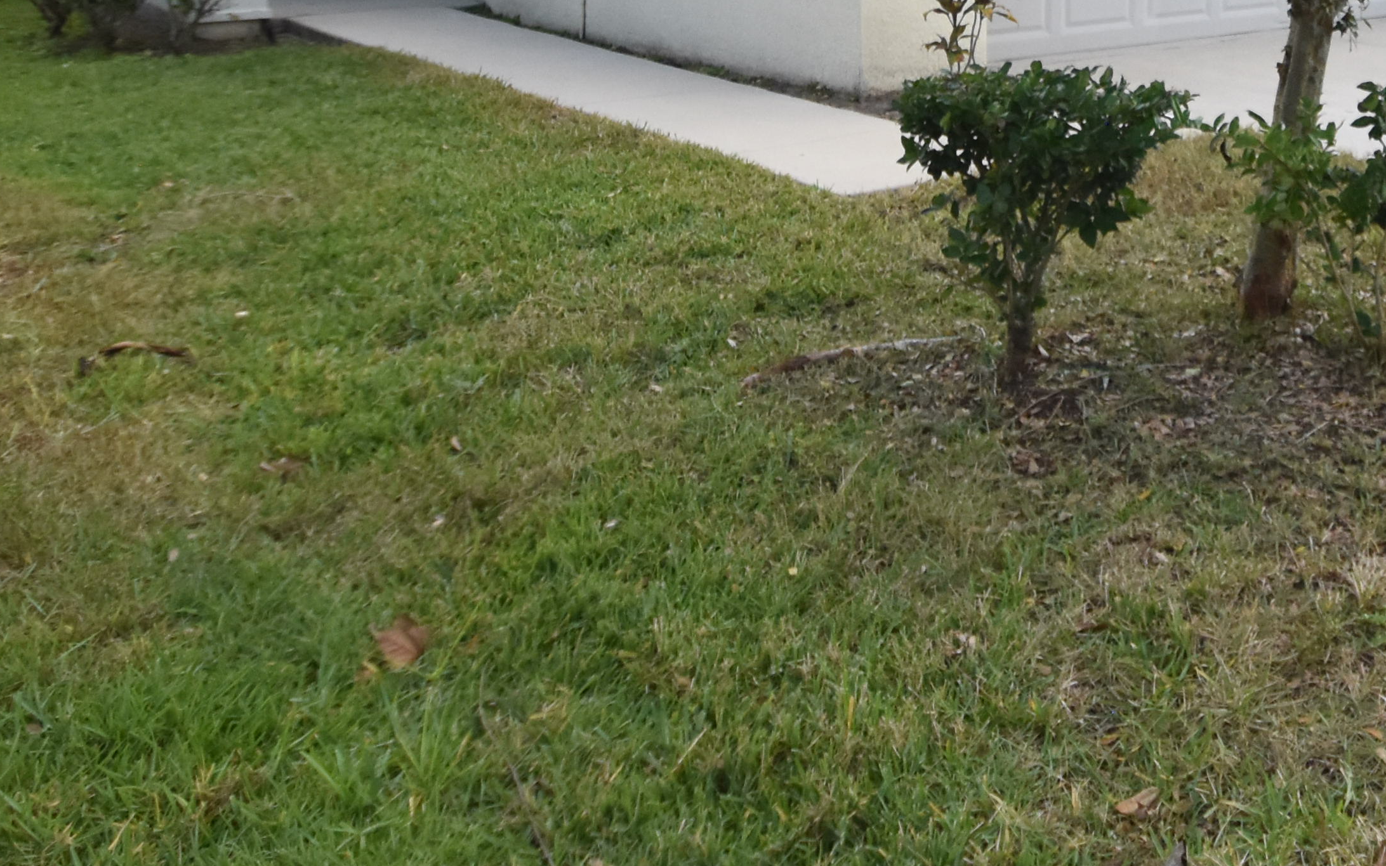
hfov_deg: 42.5
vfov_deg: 27.7
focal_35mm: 42
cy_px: -103
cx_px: 1297
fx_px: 1586
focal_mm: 10
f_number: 3.5
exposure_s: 1/4000
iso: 800
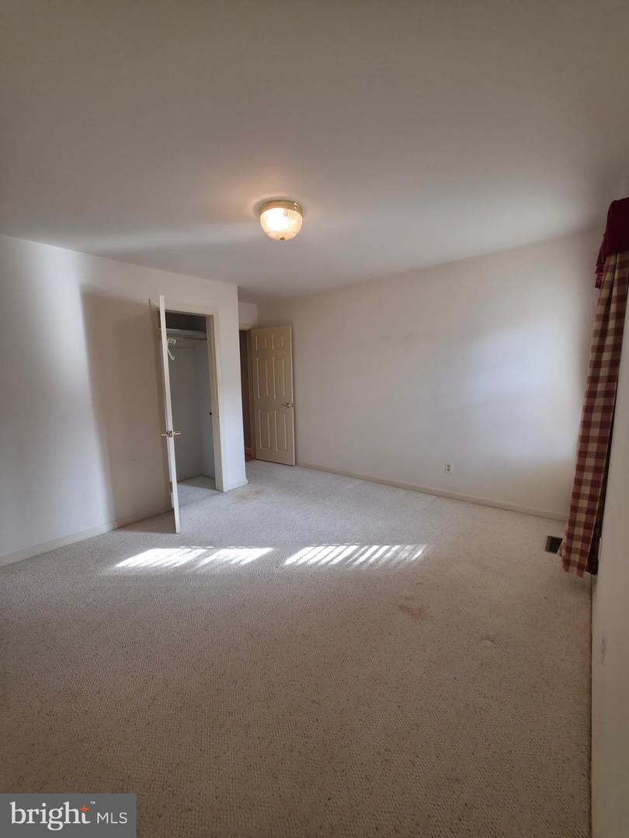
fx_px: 315
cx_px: 314
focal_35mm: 13
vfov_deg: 106.2
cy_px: 419
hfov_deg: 89.9
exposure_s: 1/60
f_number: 1.9
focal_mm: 2.2
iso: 125
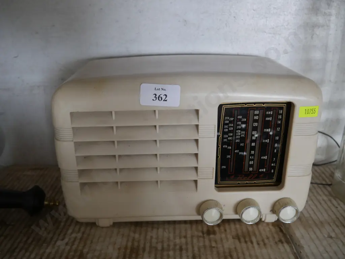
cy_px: 130
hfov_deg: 59.9
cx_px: 172
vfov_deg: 46.8
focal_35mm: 30
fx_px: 299
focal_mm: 15
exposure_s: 1/60
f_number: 3.6
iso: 800
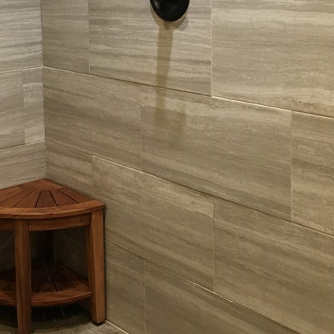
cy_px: 56
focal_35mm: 62
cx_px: 117
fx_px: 677
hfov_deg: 27.6
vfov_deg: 27.1
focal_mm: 4.15
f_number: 2.2
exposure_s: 1/30
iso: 40
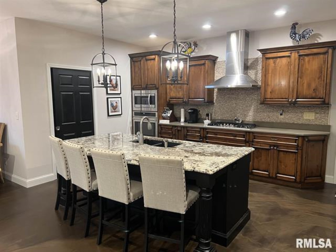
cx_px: 168
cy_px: 126
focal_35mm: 26
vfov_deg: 53.1
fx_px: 252
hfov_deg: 67.3
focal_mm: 5.7
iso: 320
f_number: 1.5
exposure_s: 1/60
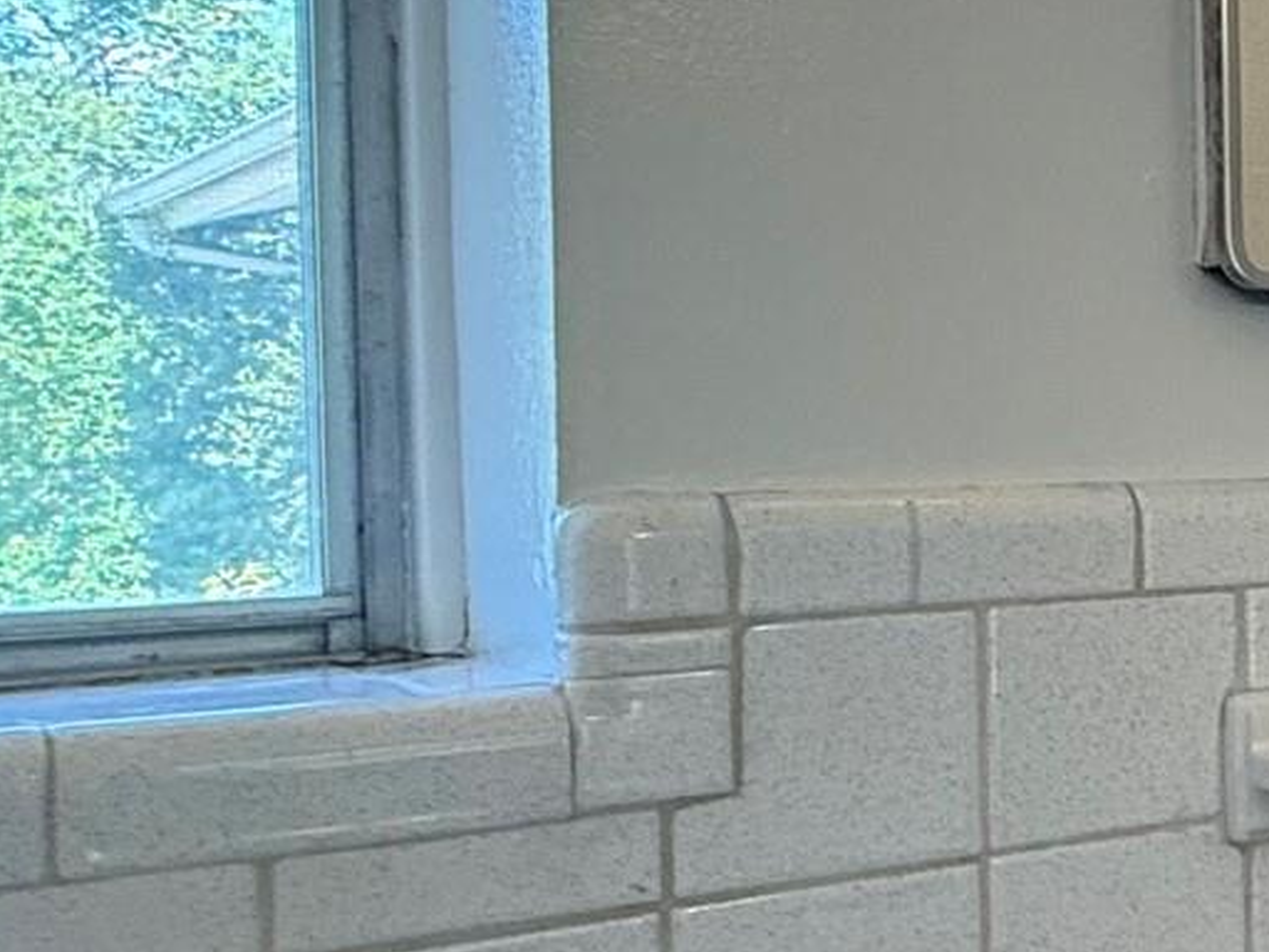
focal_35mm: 56
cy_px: 459
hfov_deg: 21.0
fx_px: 2053
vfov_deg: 26.1
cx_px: 2355
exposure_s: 1/120
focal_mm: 2.22
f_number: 2.2
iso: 250
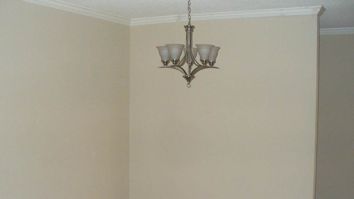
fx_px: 432
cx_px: 173
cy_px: 123
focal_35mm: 46
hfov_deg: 44.6
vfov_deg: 25.9
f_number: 2.8
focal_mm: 6.1
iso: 250
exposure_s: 1/30
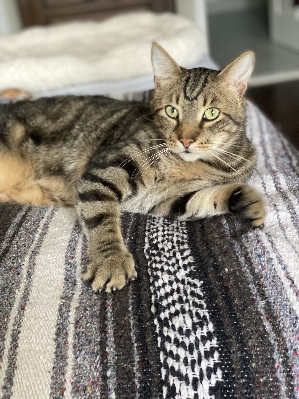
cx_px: 150
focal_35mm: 52
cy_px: 200
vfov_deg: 36.8
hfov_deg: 28.0
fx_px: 599
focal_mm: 6
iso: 250
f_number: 2
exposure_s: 1/65
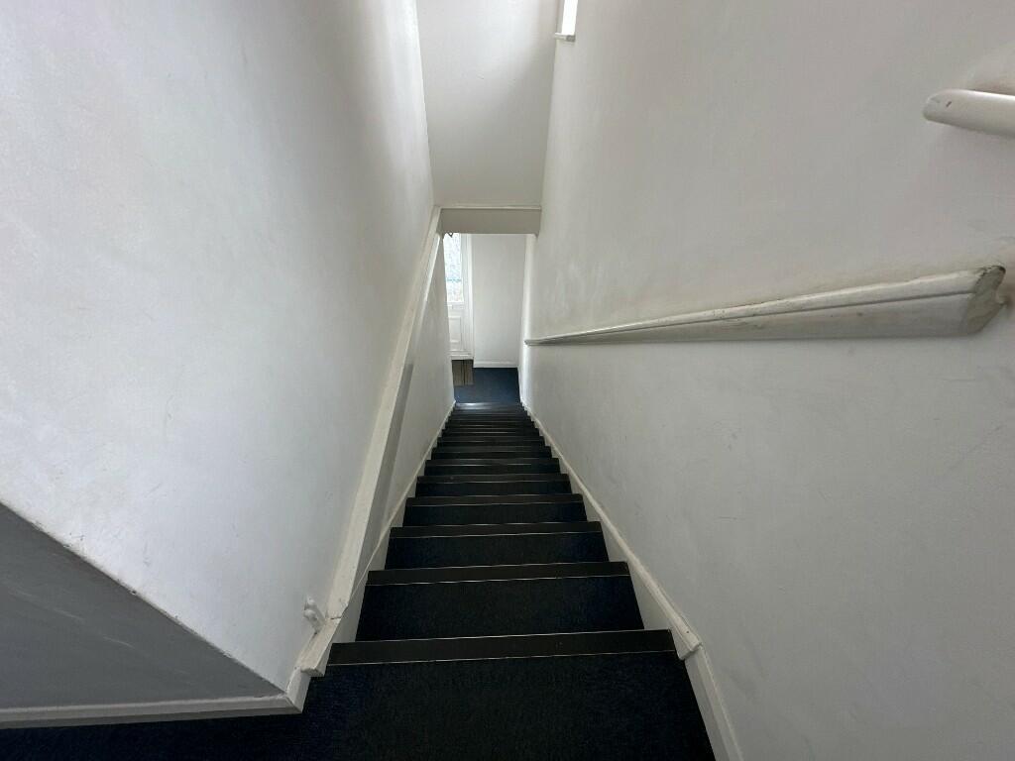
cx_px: 508
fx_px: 411
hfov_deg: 102.1
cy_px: 380
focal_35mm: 14
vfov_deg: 85.7
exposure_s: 1/99
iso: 125
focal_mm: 2.22
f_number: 2.2
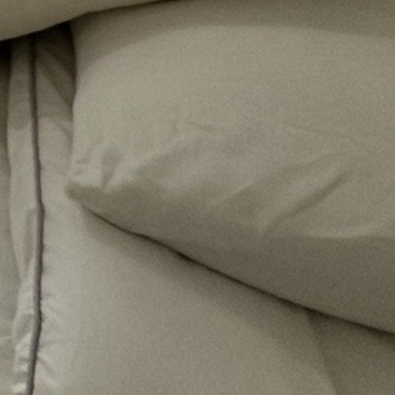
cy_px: -581
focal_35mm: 89
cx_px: -916
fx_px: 1149
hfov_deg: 10.2
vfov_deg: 13.5
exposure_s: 1/235
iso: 40
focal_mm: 2.22
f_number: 2.2
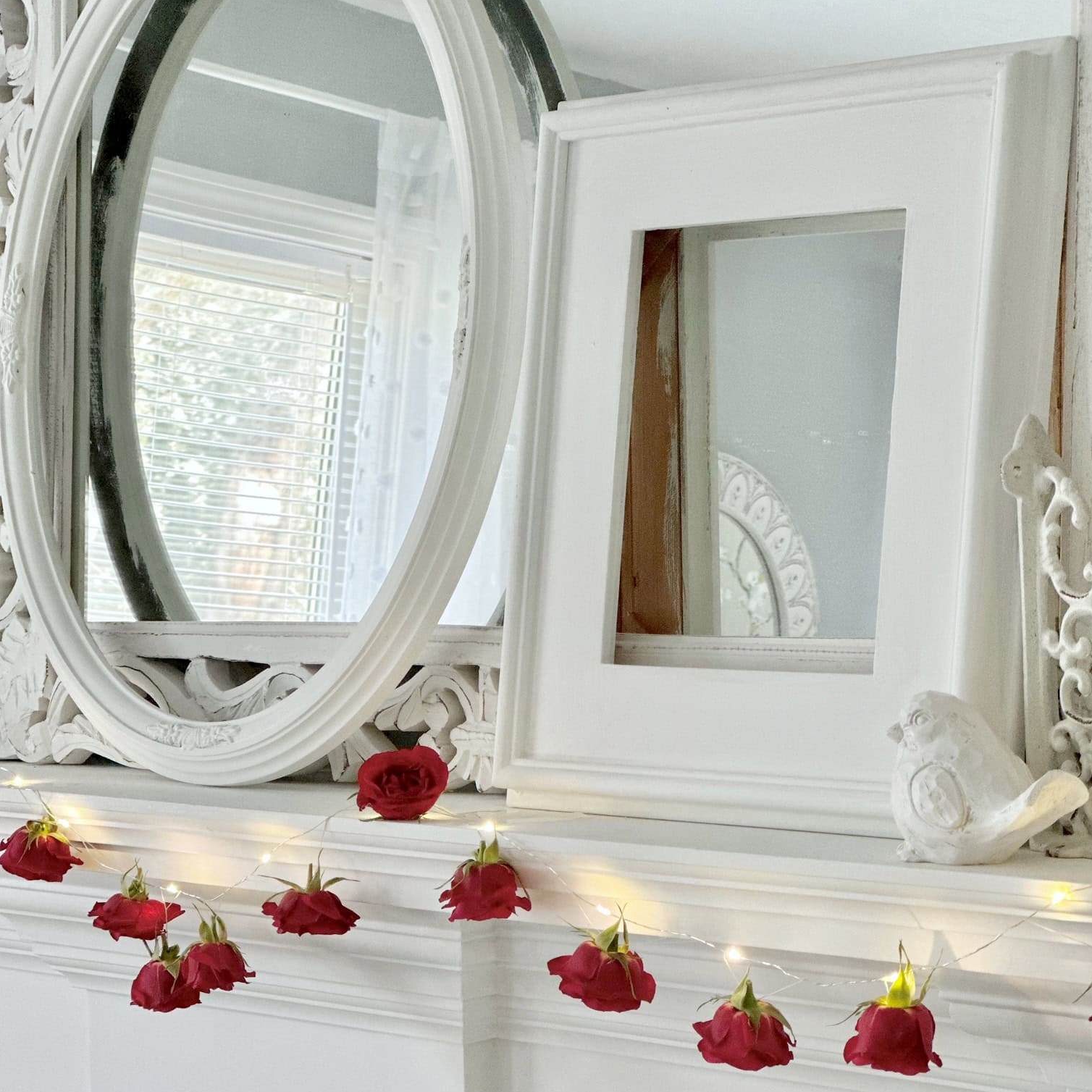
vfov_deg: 19.1
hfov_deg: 19.1
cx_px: 547
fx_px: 3248
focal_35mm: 91
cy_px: 680
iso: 250
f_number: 2.8
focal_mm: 9
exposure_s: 1/40
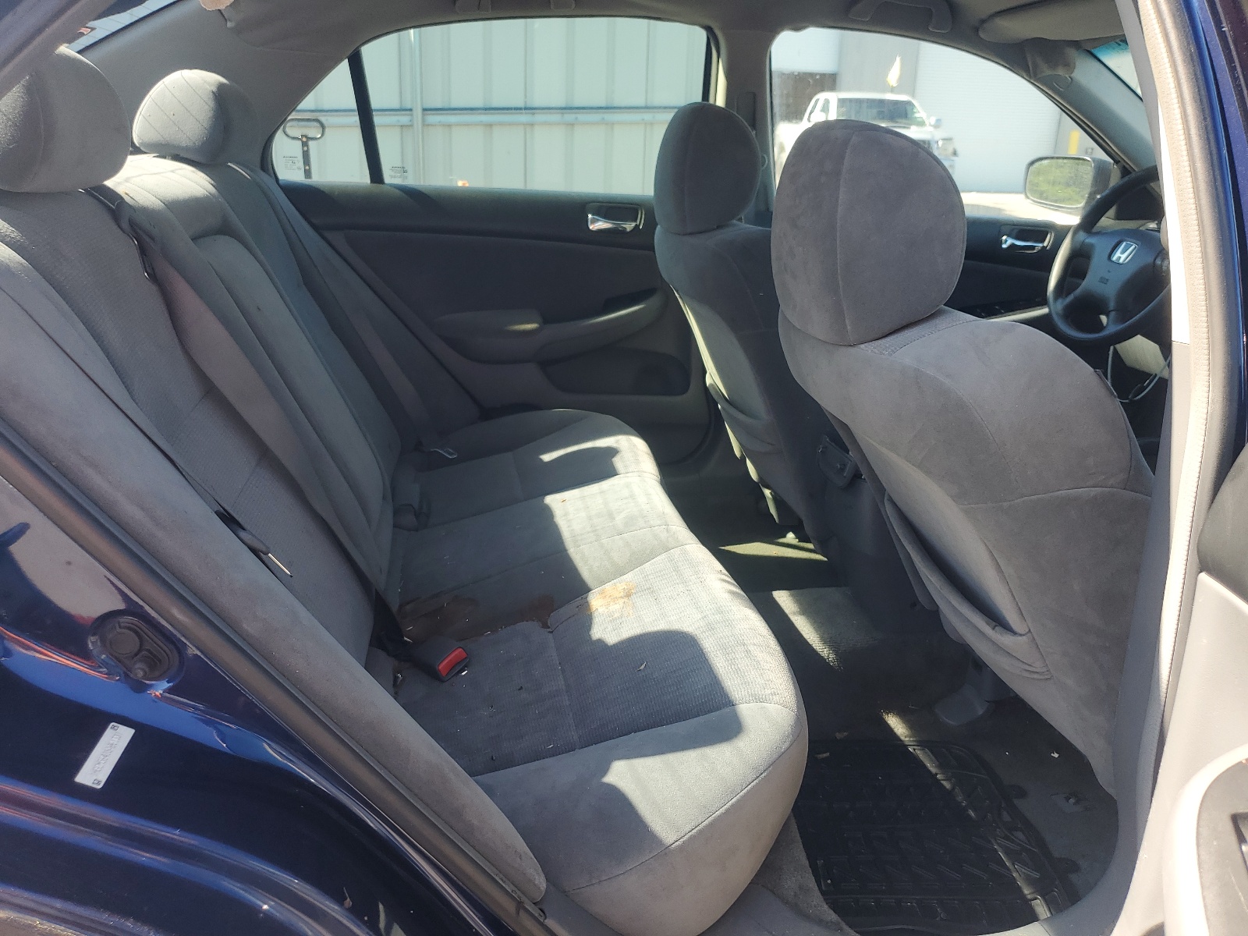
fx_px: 937
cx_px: 624
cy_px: 468
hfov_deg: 67.3
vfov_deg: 53.1
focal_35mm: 26
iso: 50
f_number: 1.5
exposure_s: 1/303
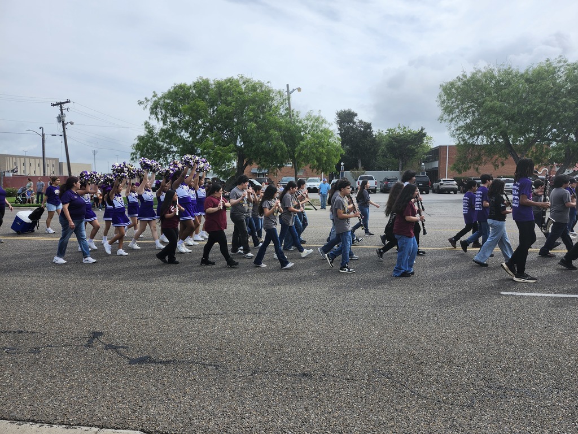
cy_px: 217
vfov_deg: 58.9
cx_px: 289
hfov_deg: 73.9
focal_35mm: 23
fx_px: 384
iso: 25
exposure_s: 1/1601
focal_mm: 5.54
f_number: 1.8
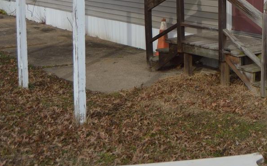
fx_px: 487
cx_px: 252
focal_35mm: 67
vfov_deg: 18.2
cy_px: -44
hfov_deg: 29.1
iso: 100
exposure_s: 1/1000
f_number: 3.5
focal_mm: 18
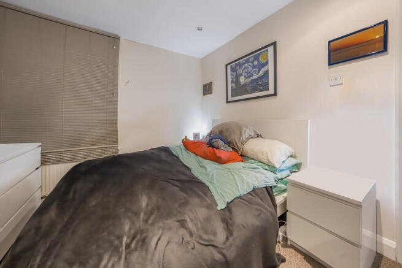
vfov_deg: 90.0
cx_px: 201
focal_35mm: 12
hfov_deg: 112.6
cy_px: 134
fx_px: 134
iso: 320
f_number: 9
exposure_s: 1/2.5
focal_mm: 12
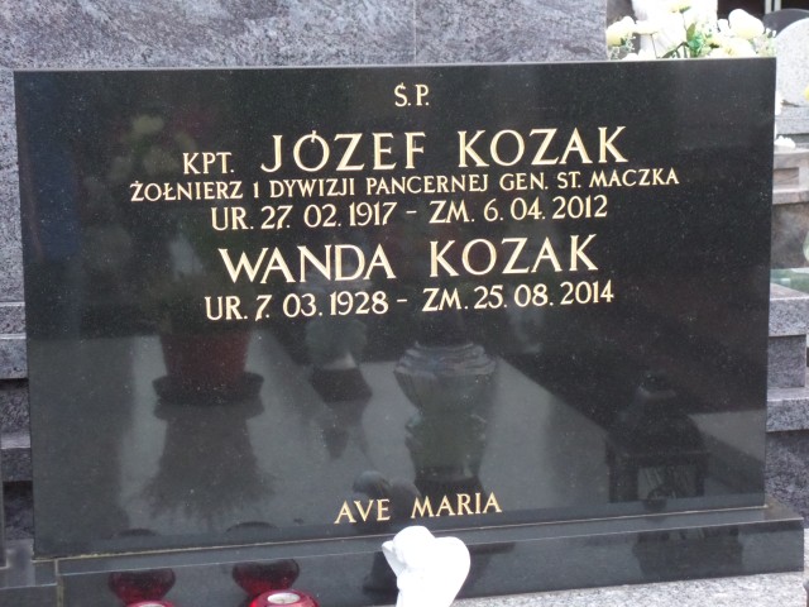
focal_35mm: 78
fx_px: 1823
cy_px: 304
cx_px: 404
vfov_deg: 18.9
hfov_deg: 25.0
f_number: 3.8
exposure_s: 1/30
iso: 800
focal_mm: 13.9
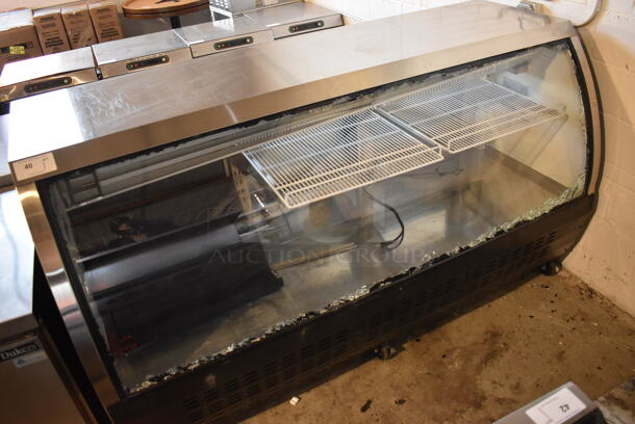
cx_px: 318
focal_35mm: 27
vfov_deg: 48.0
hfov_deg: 67.3
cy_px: 212
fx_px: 477
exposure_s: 1/125
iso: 3600
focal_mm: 18
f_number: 3.5
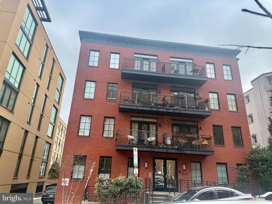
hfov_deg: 71.6
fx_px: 189
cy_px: 102
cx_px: 136
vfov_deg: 56.8
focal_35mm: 24
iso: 80
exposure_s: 1/1271
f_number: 1.78
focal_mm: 6.76
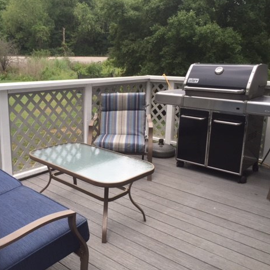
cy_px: 135
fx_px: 309
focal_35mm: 35
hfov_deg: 46.6
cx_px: 95
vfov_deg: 47.2
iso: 32
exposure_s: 1/416
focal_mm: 4.15
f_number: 2.2
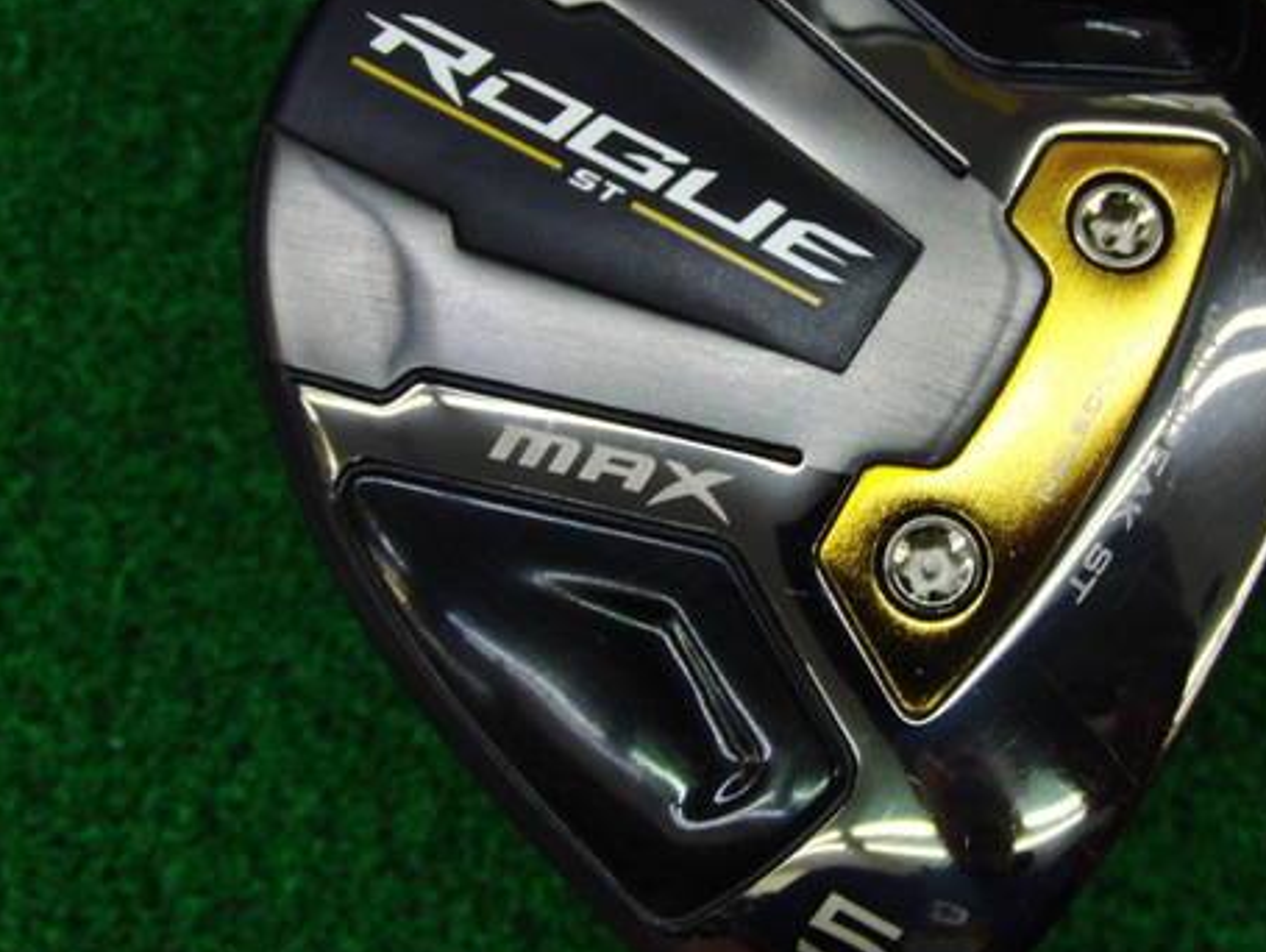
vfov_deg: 27.9
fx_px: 1903
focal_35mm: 52
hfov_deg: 36.3
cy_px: 342
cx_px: 882
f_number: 3.6
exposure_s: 1/80
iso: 250
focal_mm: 6.42
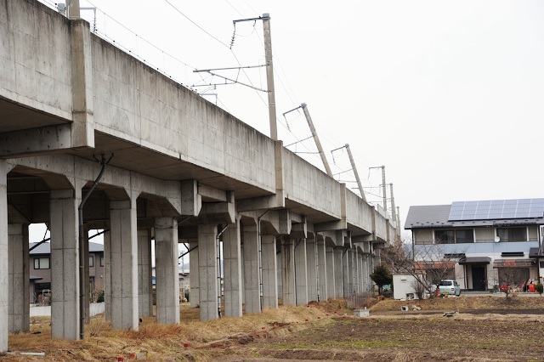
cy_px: 181
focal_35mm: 112
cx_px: 272
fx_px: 1691
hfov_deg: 18.3
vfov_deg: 12.2
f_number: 10
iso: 400
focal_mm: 112
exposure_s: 1/400
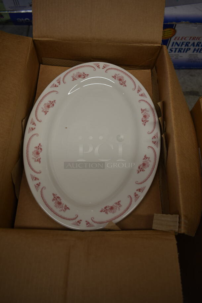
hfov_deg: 48.0
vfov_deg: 67.3
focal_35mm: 27
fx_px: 227
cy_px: 152
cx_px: 101
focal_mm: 18
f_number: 3.5
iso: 100
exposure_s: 1/30
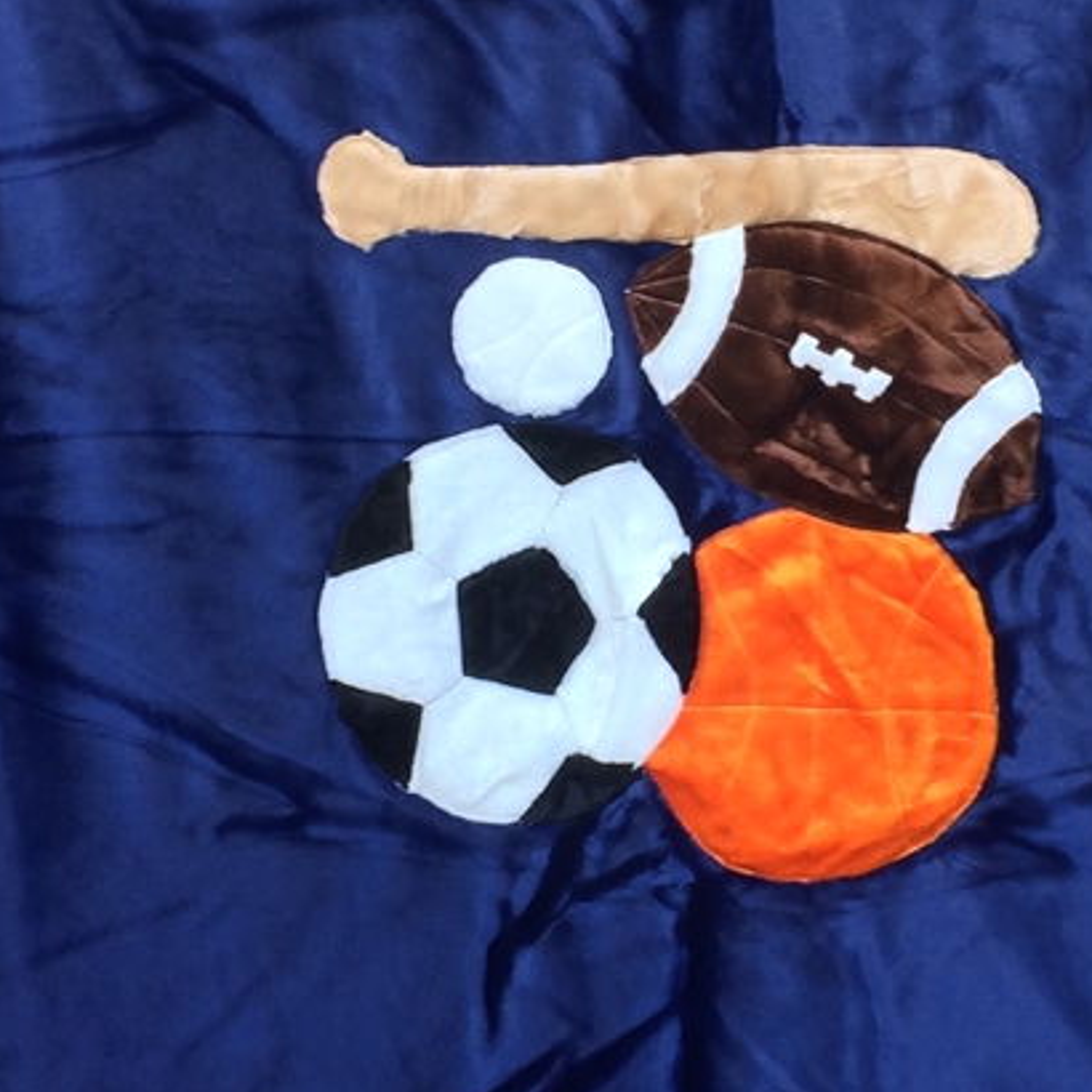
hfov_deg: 33.9
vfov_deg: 34.0
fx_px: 1785
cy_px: 463
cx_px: 647
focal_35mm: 50
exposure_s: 1/60
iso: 32
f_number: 2.2
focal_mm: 4.15
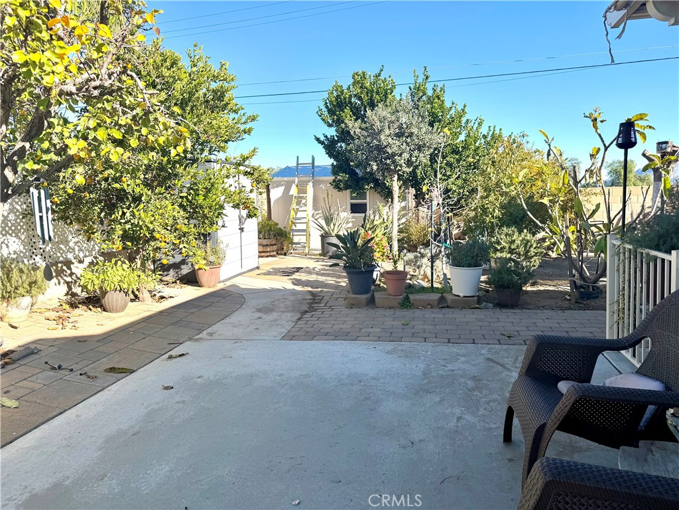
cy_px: 255
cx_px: 340
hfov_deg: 71.6
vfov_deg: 56.8
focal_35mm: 24
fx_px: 471
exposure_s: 1/2445
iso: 80
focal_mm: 6.76
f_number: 1.78
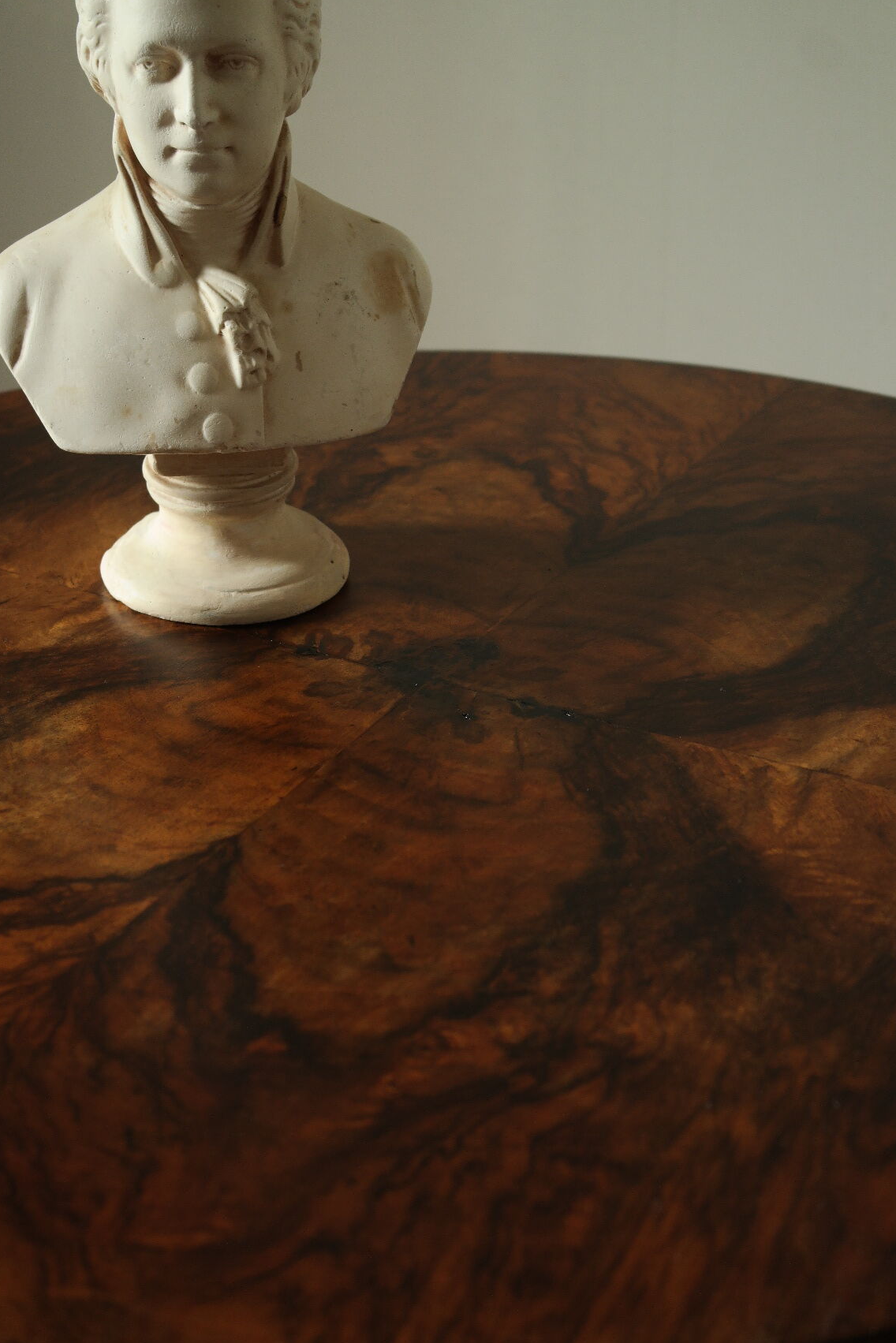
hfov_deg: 19.5
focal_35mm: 70
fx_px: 2612
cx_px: 449
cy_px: 677
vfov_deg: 28.8
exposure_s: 1/30
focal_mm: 45
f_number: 5.6
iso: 400
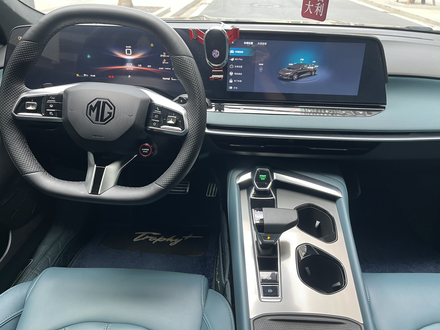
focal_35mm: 26
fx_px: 330
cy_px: 165
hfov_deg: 67.3
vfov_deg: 53.1
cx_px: 220
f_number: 1.6
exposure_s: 1/90
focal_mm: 5.1
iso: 125
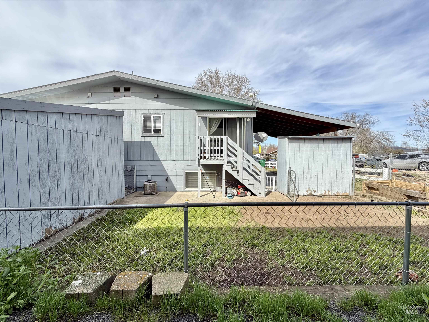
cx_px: 214
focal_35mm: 14
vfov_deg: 85.7
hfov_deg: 102.1
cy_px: 161
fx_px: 174
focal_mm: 2.22
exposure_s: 1/770
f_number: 2.2
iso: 40
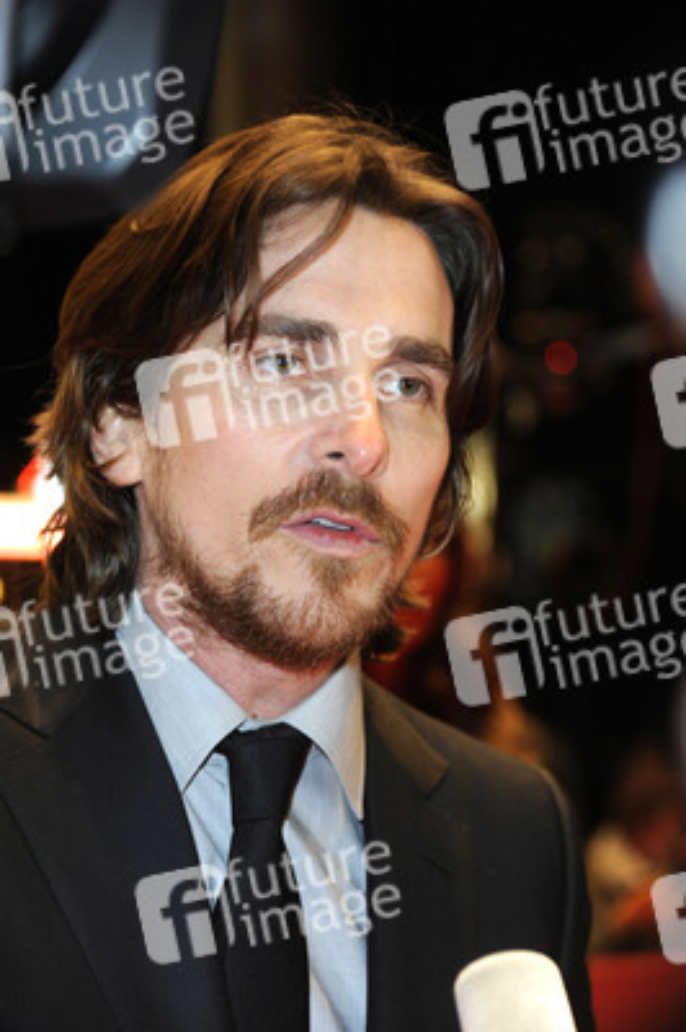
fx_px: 3493
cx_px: 343
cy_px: 516
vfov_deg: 16.8
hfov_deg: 11.2
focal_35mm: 122
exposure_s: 1/100
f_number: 5.6
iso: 640
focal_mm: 122
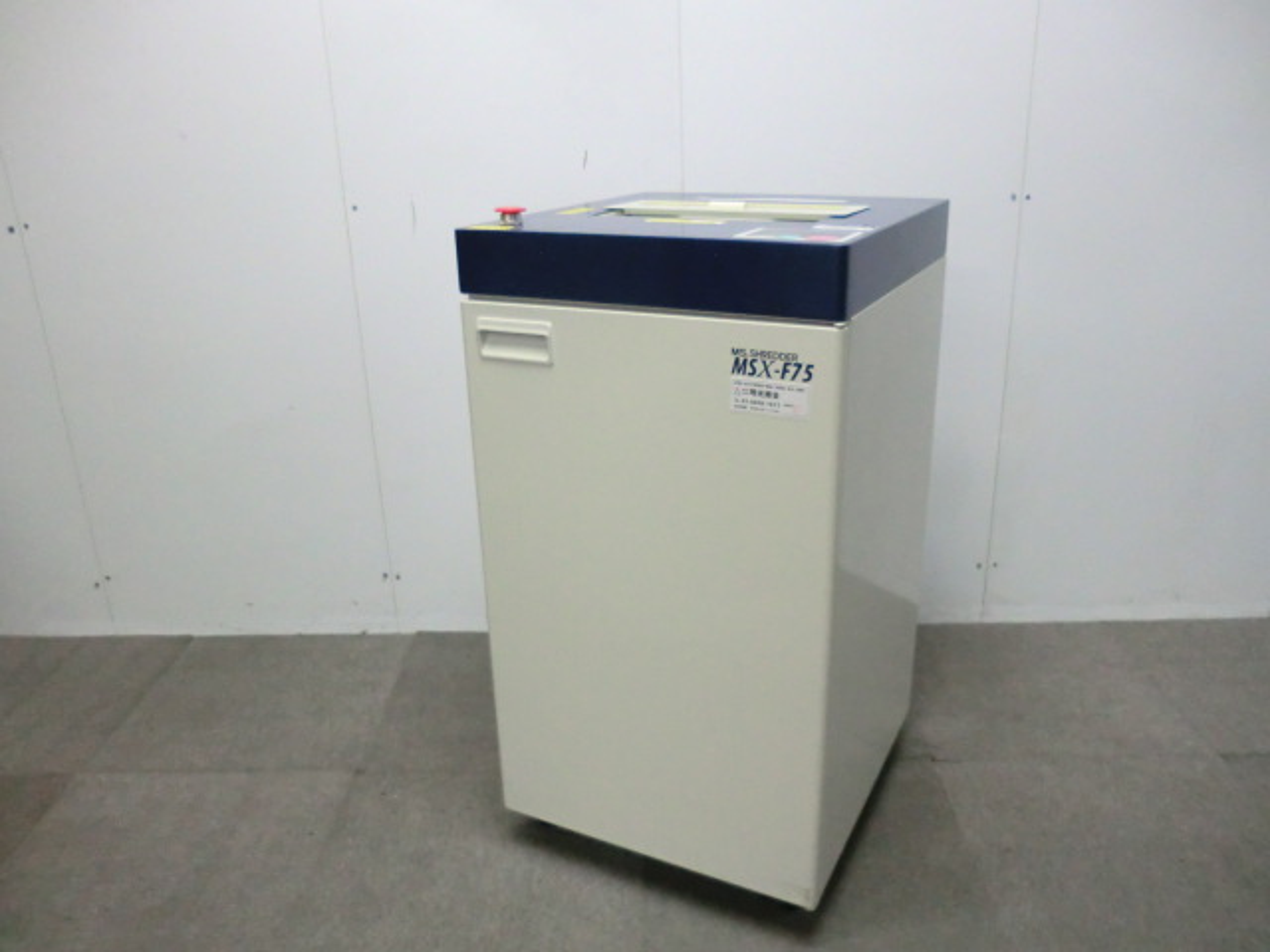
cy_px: 476
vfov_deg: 51.4
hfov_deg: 65.3
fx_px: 991
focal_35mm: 27
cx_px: 635
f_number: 3.2
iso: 500
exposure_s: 1/60
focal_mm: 4.9
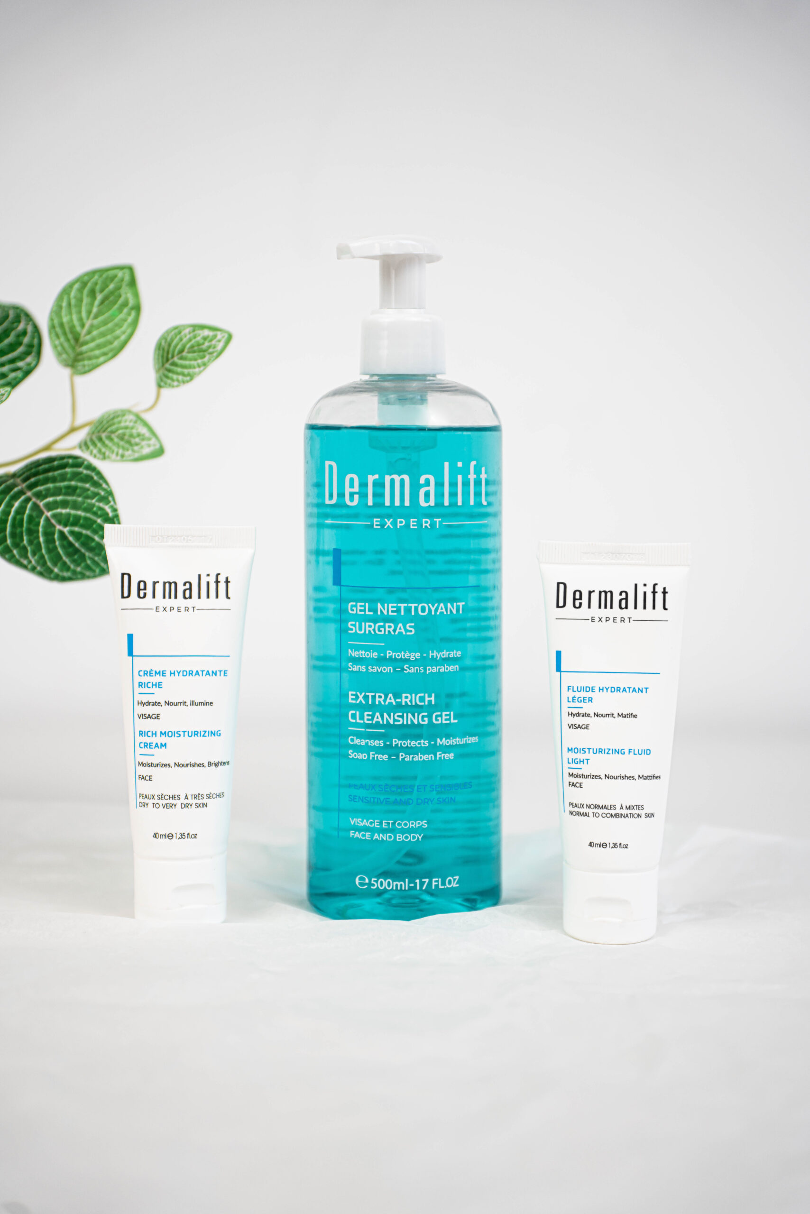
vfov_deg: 31.9
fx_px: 2125
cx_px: 405
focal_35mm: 63
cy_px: 607
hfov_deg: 21.6
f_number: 2.8
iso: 100
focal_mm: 63
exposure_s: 1/250
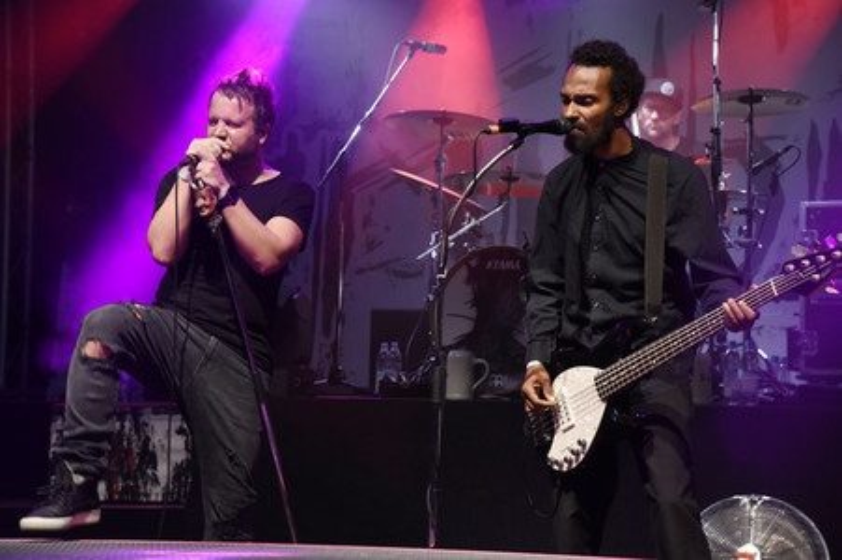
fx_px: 1987
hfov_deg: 23.9
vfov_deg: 16.0
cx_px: 421
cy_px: 280
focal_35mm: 85
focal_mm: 85
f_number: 6.3
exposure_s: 1/60
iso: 2000
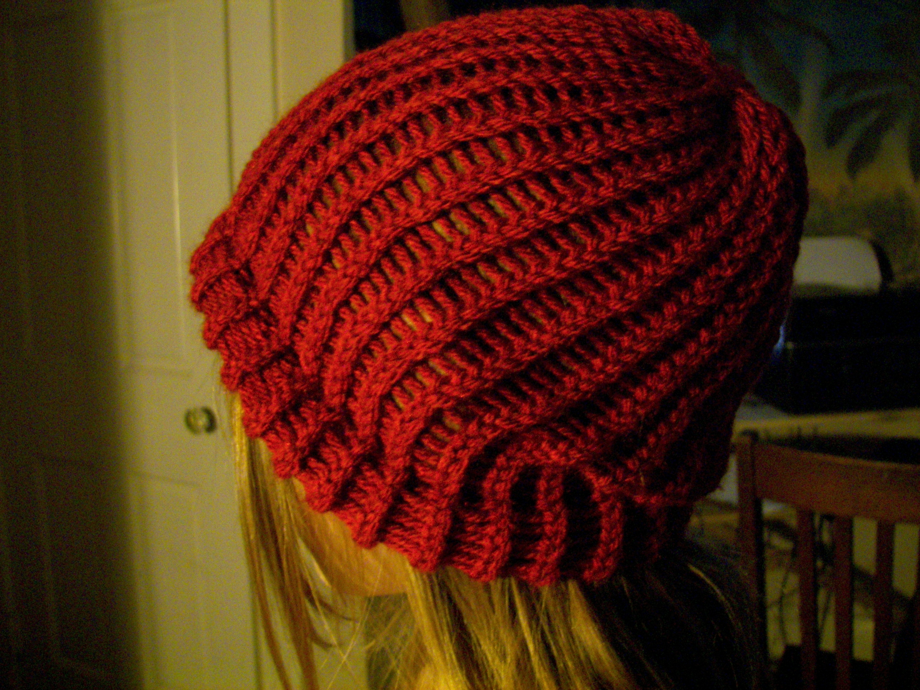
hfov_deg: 51.4
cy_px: 345
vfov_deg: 39.7
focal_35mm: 36
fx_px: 957
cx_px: 460
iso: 400
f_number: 2.8
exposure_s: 1/20
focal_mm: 6
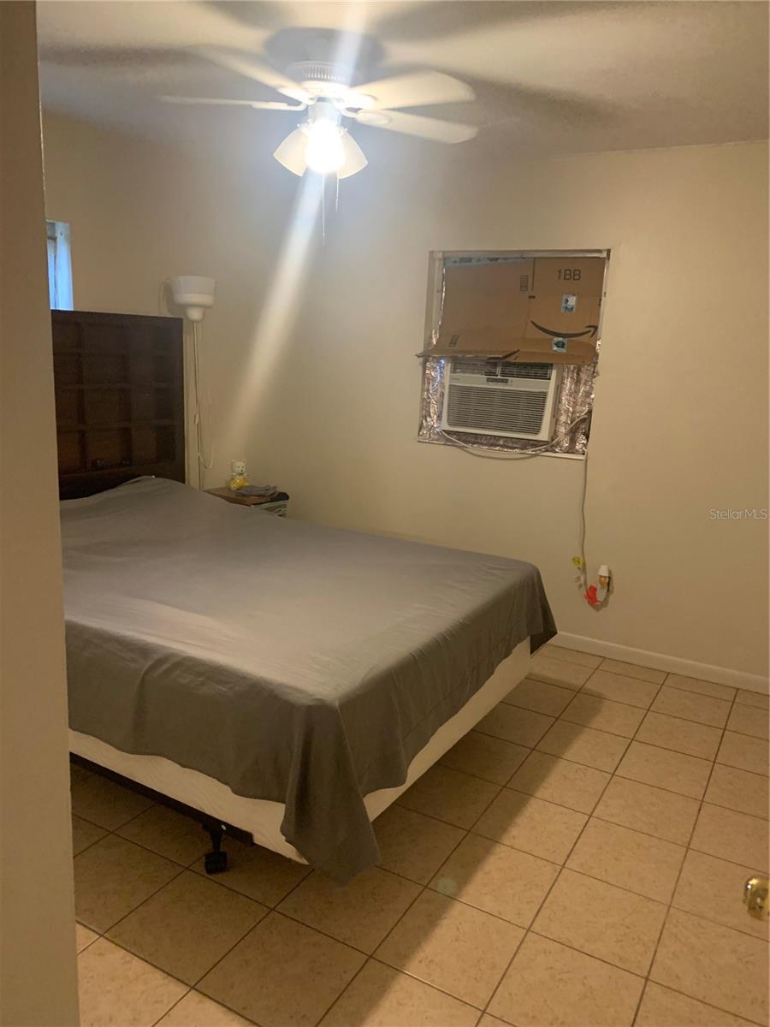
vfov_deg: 67.3
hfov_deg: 53.1
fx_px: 771
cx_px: 385
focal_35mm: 26
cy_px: 514
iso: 320
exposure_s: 1/40
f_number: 1.8
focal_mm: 4.25
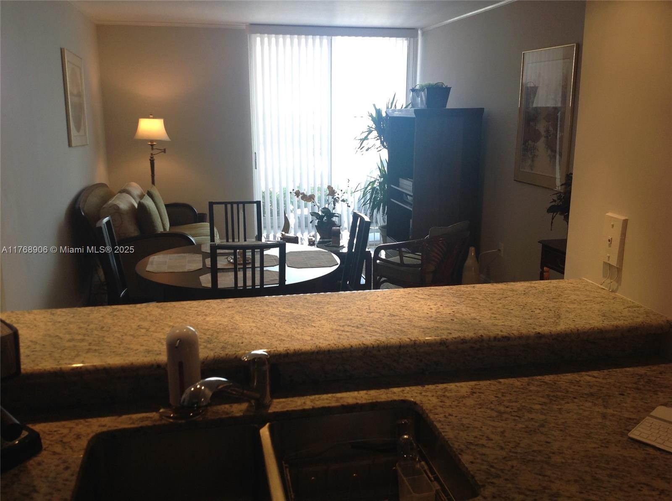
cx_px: 336
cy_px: 250
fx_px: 678
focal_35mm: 35
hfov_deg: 52.7
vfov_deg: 40.6
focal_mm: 4.28
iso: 50
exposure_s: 1/40
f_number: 2.4
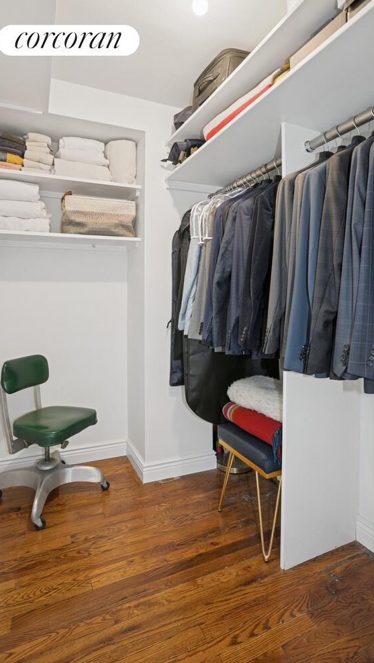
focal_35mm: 18
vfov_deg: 92.6
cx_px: 189
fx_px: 317
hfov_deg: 61.1
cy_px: 328
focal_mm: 17
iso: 100
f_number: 8
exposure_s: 2
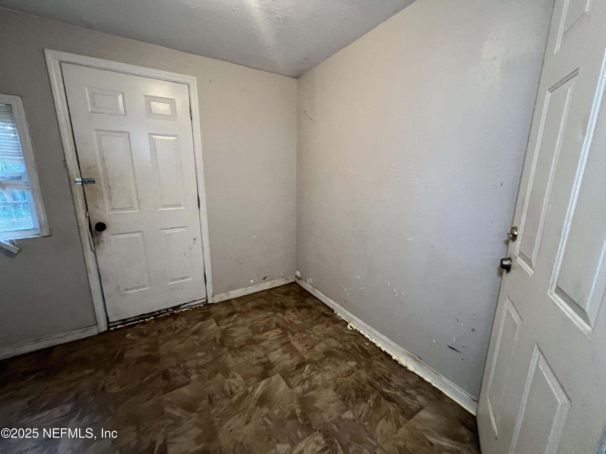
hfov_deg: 106.2
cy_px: 227
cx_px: 303
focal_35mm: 13
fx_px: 228
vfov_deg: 89.9
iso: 250
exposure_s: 1/60
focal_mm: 1.57
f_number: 1.8
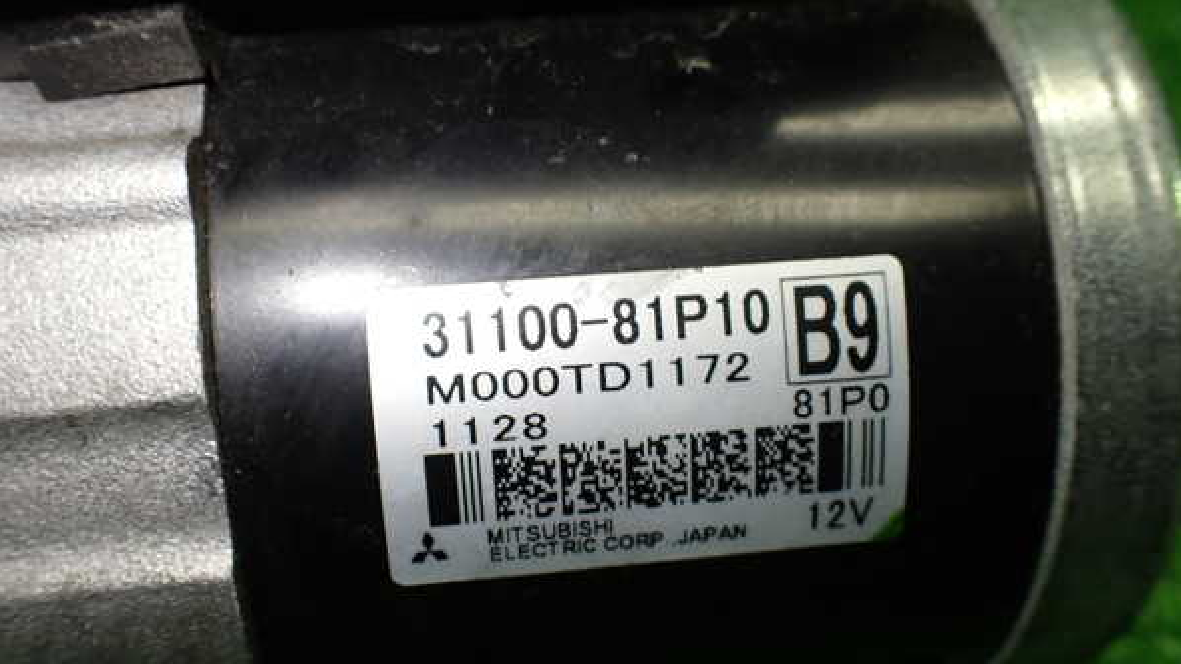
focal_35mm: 33
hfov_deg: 59.5
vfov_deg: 35.6
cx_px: 594
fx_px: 1033
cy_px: 348
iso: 200
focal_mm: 5.4
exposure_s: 1/125
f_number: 2.3
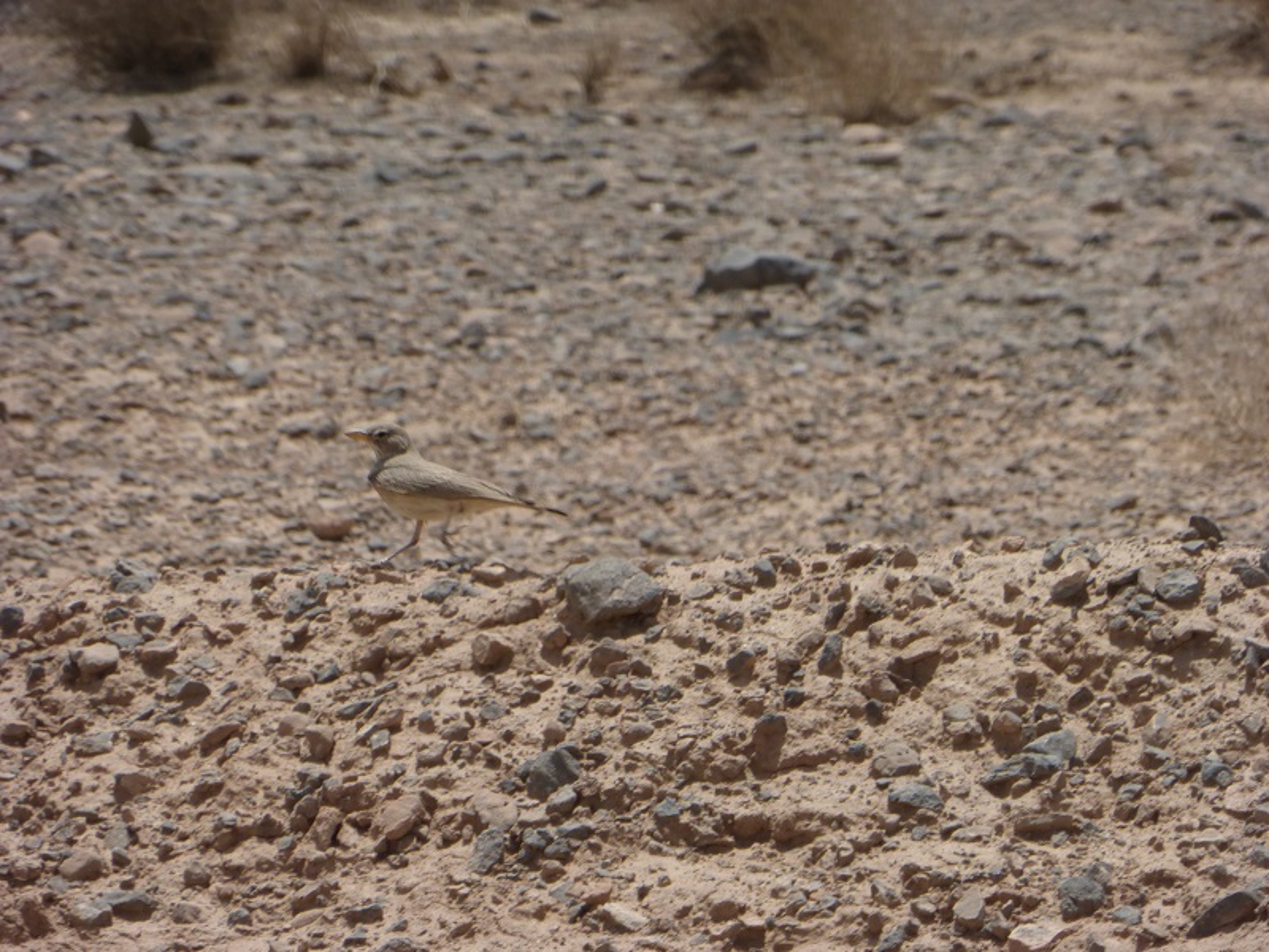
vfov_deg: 3.6
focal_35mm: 409
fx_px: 14994
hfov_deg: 4.8
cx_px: 634
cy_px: 476
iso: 100
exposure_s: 1/640
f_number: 6
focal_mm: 73.1
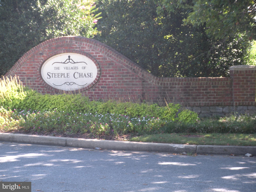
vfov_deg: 16.1
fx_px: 680
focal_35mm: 92
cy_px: 96
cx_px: 128
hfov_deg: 21.3
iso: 68
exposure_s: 1/50.4
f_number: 4.7
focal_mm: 15.4
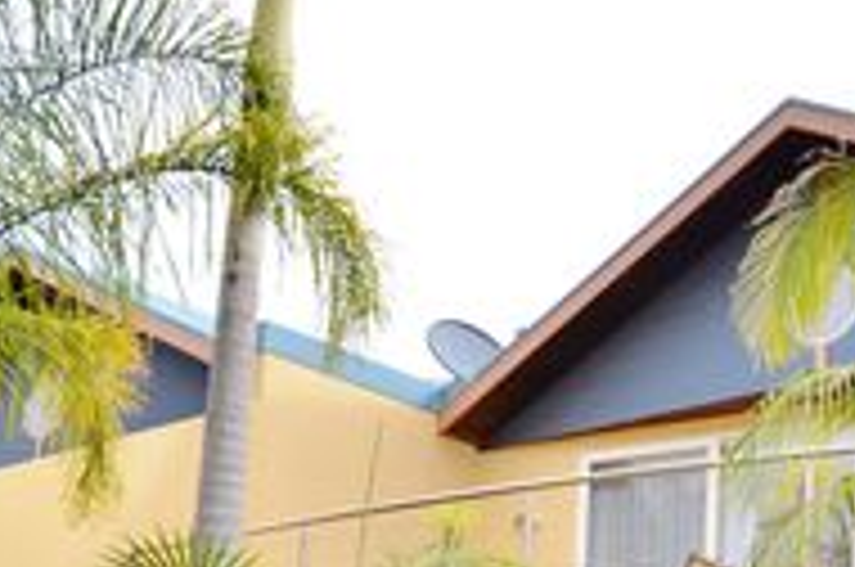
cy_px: 641
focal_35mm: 52
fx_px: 1233
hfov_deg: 38.0
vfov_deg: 24.0
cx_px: 324
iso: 100
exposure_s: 1/200
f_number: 4.8
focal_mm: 14
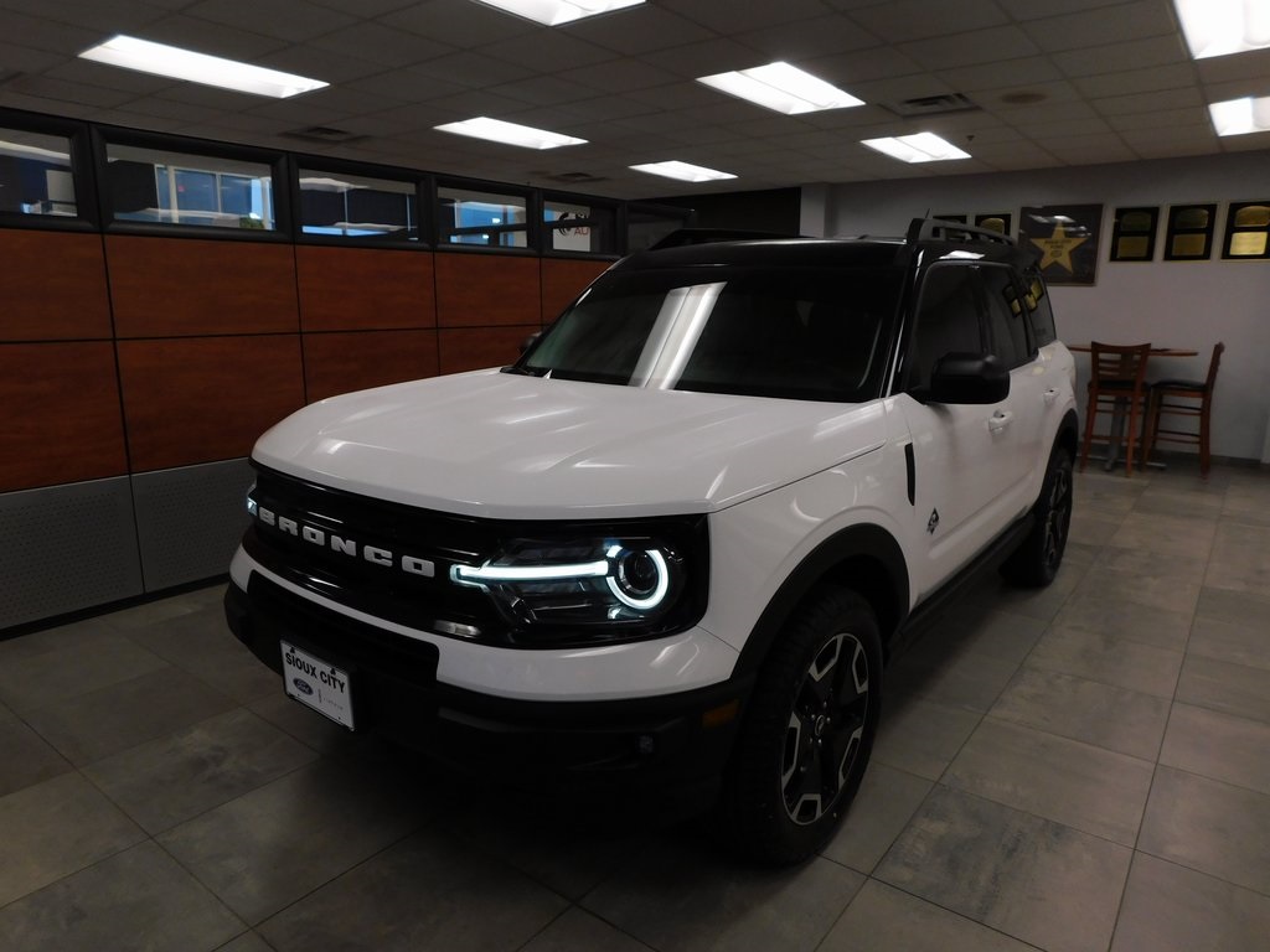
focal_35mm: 23
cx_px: 635
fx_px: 844
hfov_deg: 73.9
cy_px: 476
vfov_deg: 58.9
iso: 125
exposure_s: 1/30
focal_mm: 4
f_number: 3
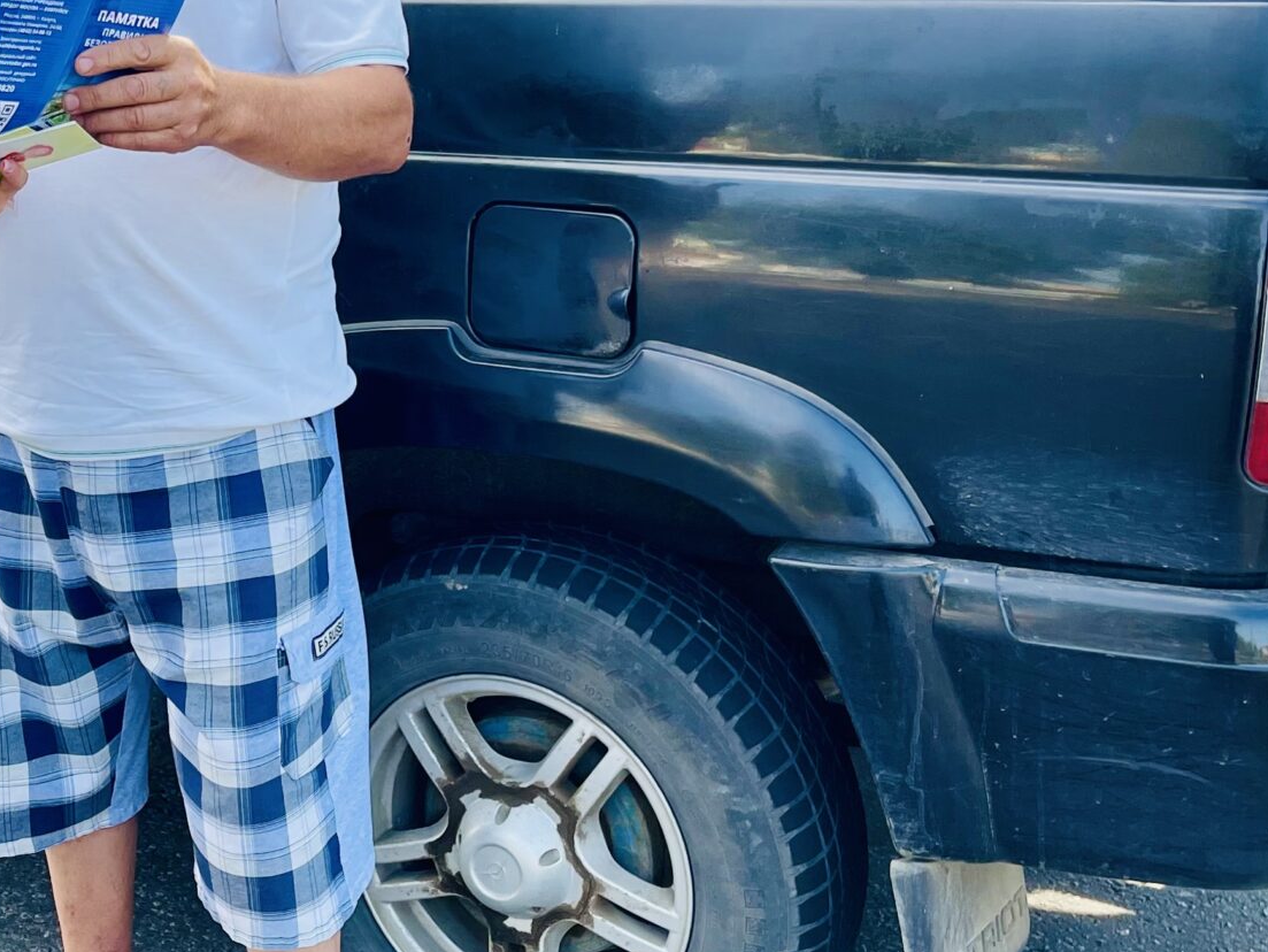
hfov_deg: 32.4
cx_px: 263
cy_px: 385
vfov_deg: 25.2
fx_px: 2125
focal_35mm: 58
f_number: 1.6
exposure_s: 1/445
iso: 32
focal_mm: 5.1
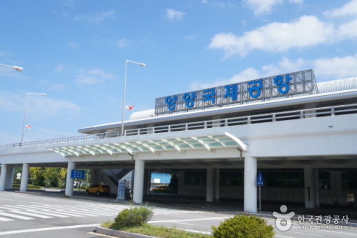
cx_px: 178
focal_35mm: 33
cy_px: 119
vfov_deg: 39.9
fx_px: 327
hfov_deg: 57.2
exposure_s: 1/500
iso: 200
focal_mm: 22
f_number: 8
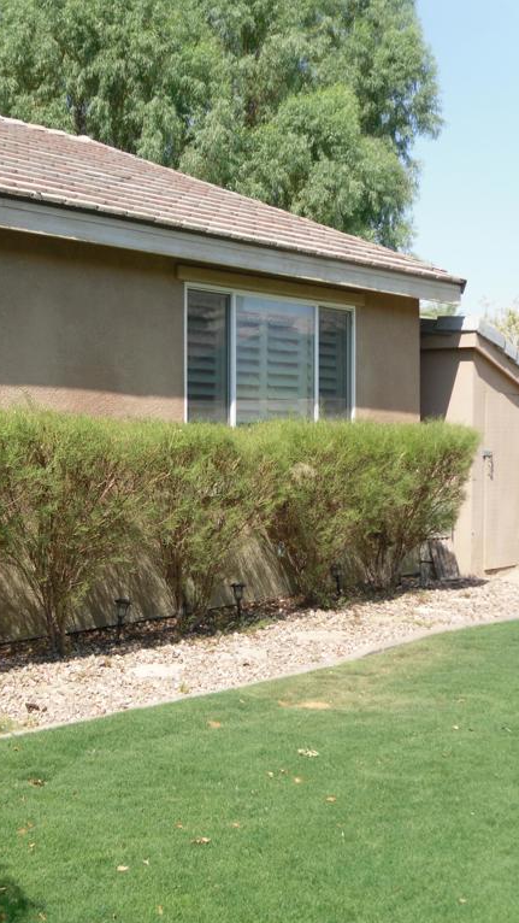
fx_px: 1247
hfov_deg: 23.2
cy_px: 462
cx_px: 105
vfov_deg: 40.6
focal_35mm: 51
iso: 80
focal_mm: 6.3
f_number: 8.2
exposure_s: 1/107
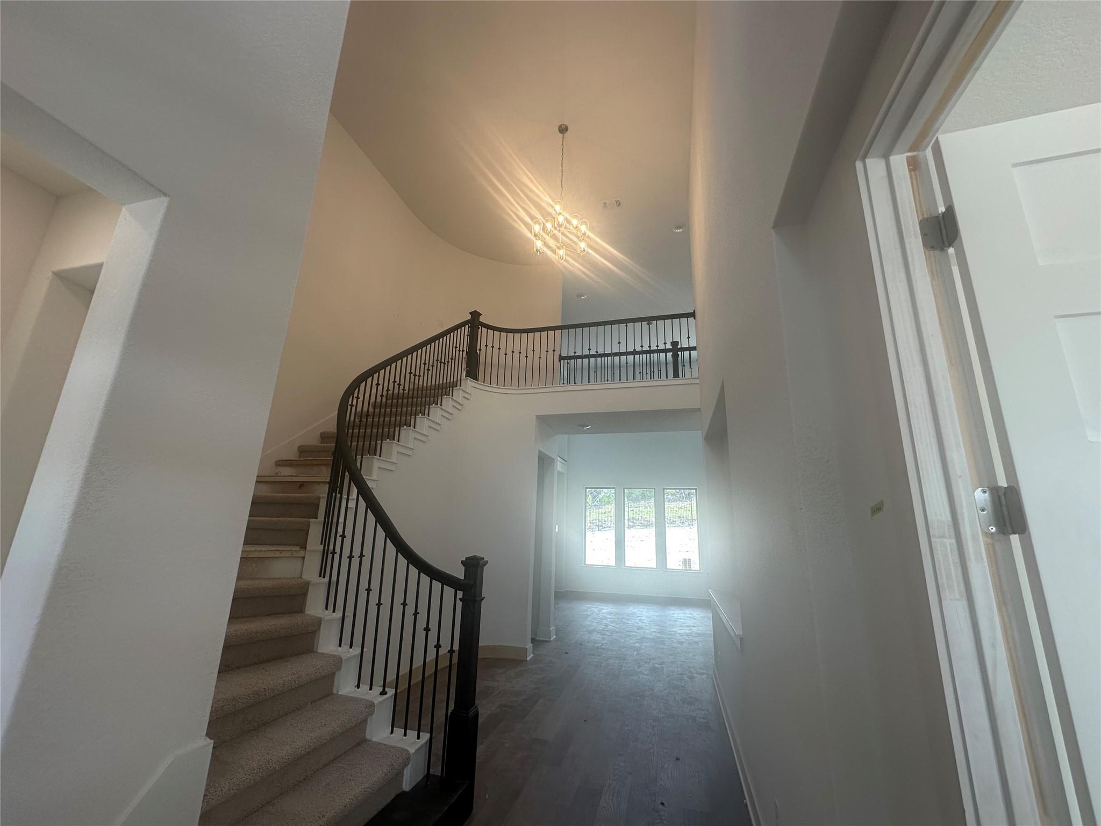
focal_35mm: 14
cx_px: 550
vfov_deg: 85.7
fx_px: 445
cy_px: 413
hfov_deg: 102.1
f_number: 2.2
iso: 80
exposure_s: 1/120
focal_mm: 2.22
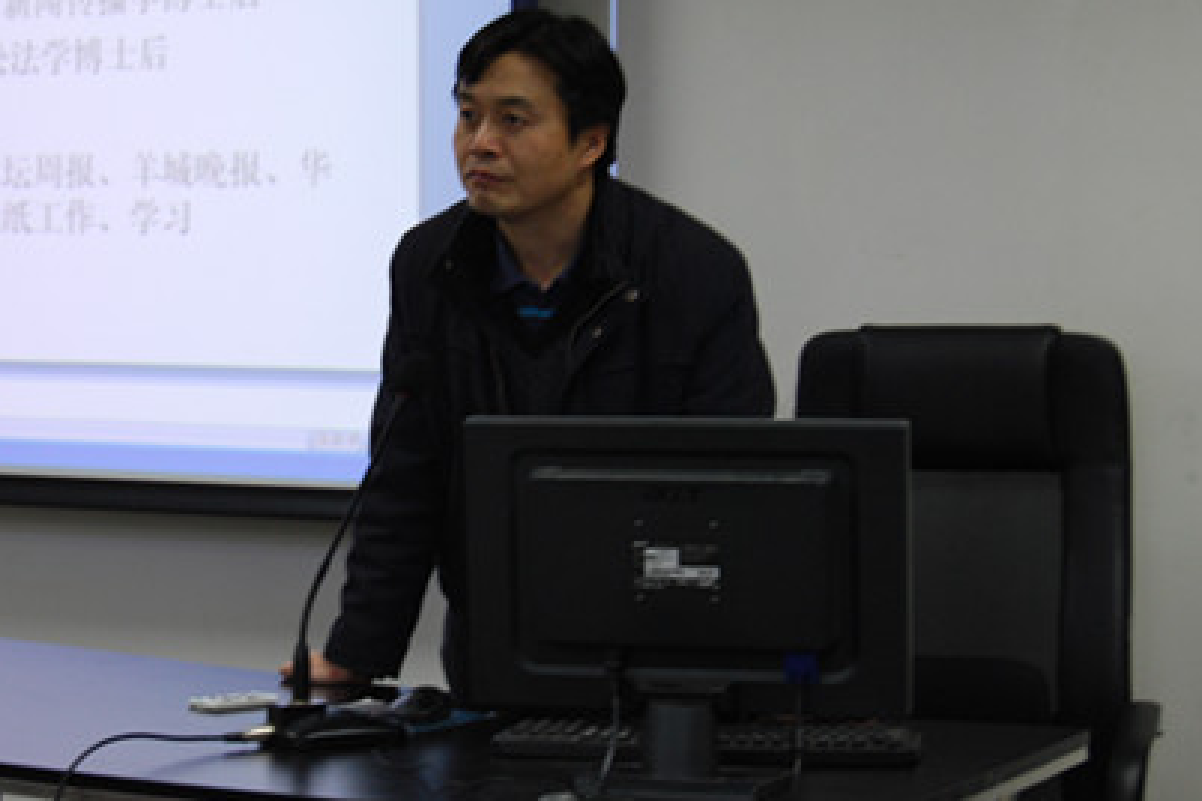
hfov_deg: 23.8
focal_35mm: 85
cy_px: 350
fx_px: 2838
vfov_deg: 16.1
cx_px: 383
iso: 400
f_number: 5
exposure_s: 1/8
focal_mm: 38
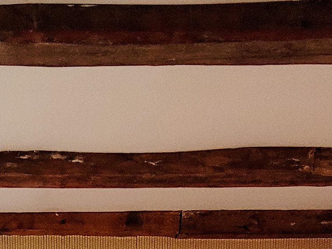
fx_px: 652
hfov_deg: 27.3
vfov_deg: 15.9
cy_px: 526
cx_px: 16
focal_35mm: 68
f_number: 2.2
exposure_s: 1/60
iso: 320
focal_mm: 2.2
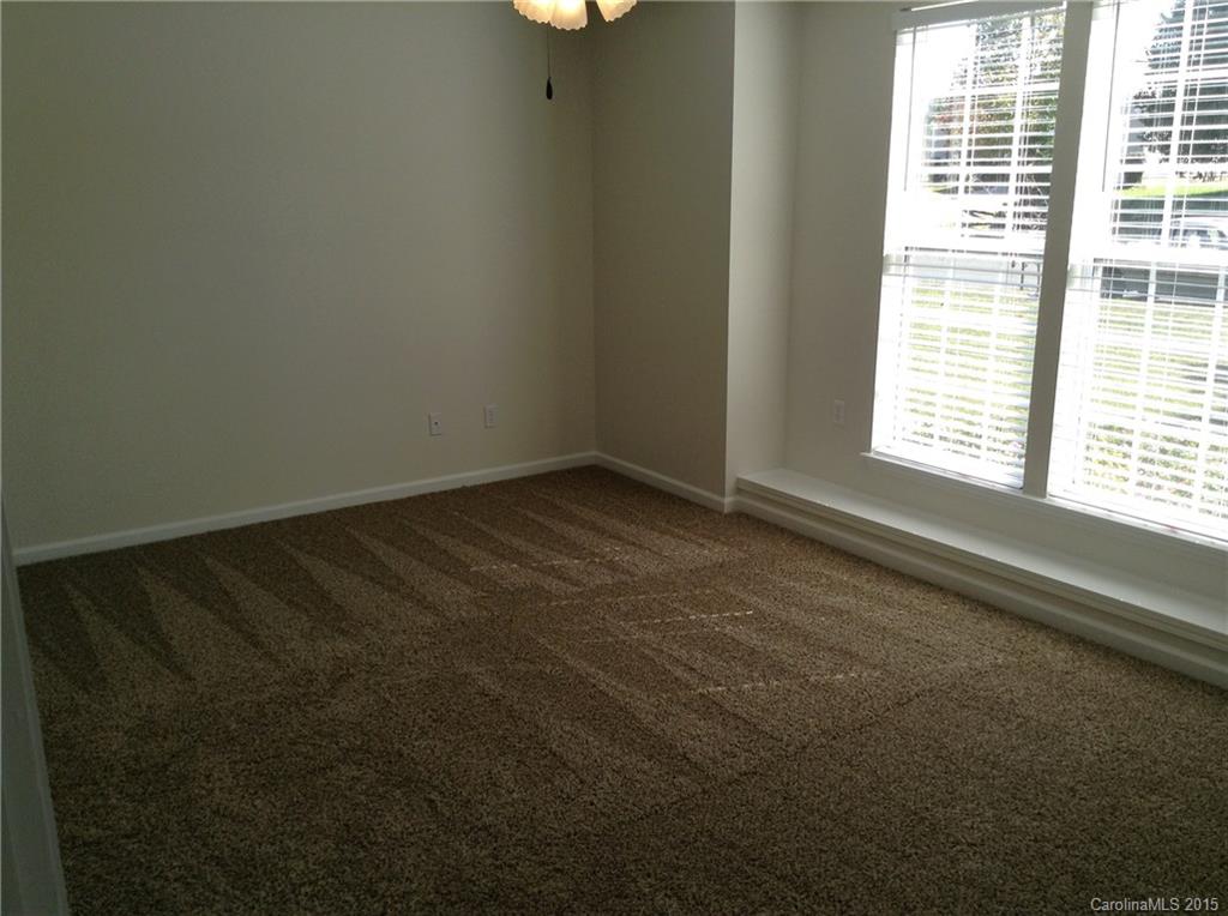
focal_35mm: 33
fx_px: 1168
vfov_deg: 42.8
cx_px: 614
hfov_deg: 55.4
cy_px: 458
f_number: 2.4
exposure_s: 1/180
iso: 25
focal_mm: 3.3
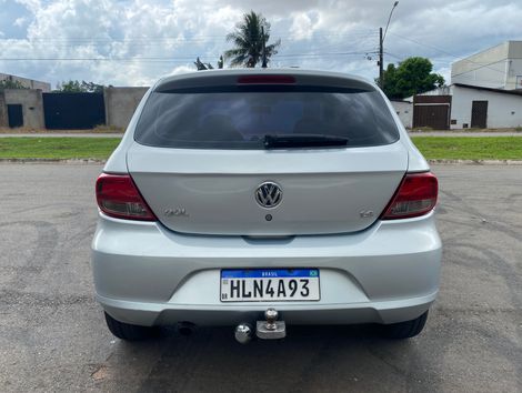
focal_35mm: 26
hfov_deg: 67.2
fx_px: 393
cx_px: 261
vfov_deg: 53.2
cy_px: 196
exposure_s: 1/1135
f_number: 1.8
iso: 32
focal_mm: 4.25
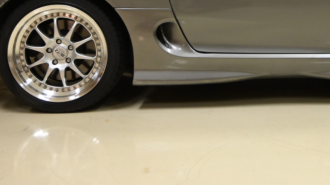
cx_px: 287
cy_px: 0
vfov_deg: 15.5
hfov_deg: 26.8
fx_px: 671
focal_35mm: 77
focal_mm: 19.5
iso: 1100
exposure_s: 1/125
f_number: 3.8
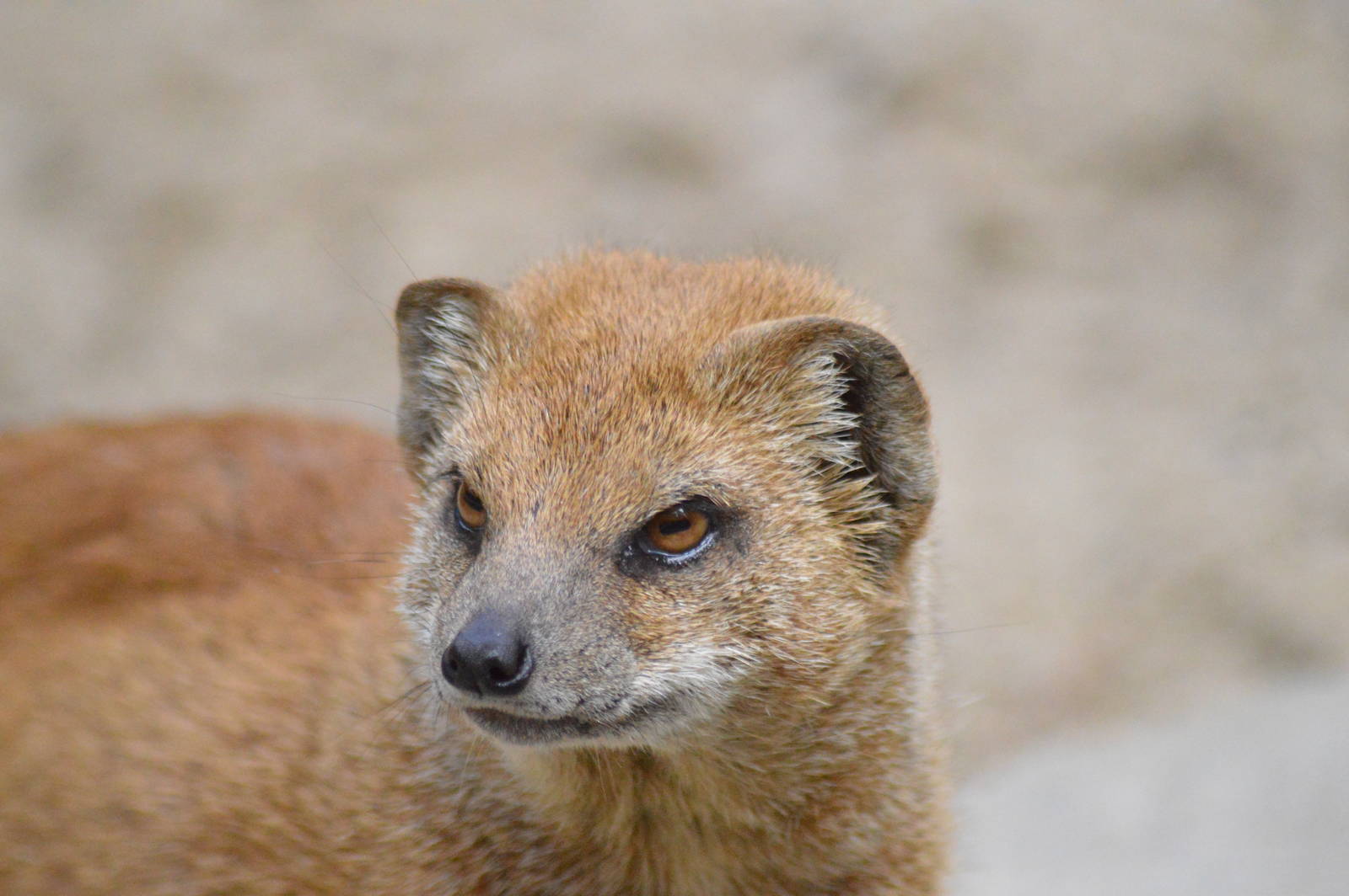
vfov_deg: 3.0
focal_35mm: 450
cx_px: 674
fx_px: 16848
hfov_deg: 4.6
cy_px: 448
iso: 6400
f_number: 5.6
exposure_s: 1/4000
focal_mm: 300
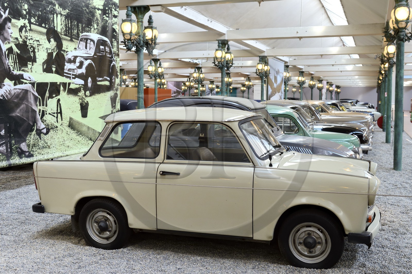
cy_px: 137
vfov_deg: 31.9
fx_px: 481
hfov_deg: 46.4
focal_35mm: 42
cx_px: 206
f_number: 6.3
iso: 800
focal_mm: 42
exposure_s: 1/60
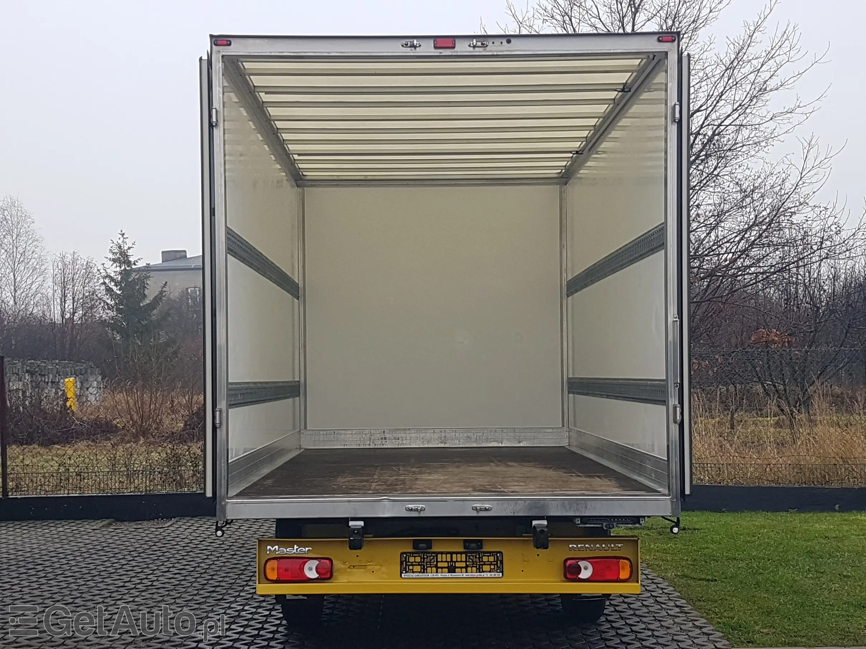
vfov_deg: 53.1
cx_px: 433
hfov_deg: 67.3
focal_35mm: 26
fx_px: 650
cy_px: 324
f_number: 1.7
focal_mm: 4.2
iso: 40
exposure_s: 1/175
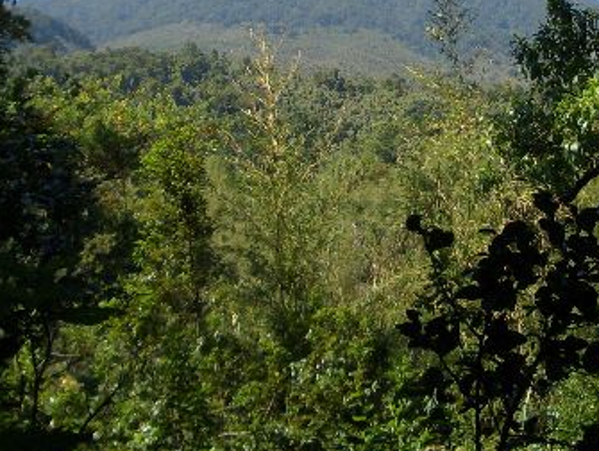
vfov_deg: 18.7
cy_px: 0
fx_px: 1334
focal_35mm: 77
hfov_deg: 25.3
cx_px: 340
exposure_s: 1/640
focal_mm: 5.8
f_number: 2.6
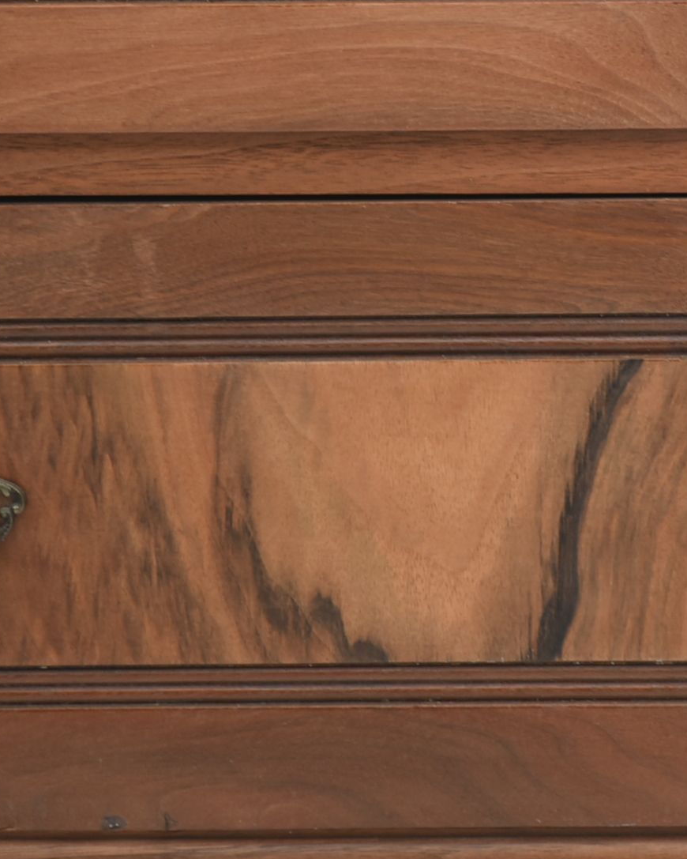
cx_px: 942
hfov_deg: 4.2
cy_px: 283
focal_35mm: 368
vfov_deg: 5.3
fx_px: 9358
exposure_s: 1/160
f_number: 7.1
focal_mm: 95
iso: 200
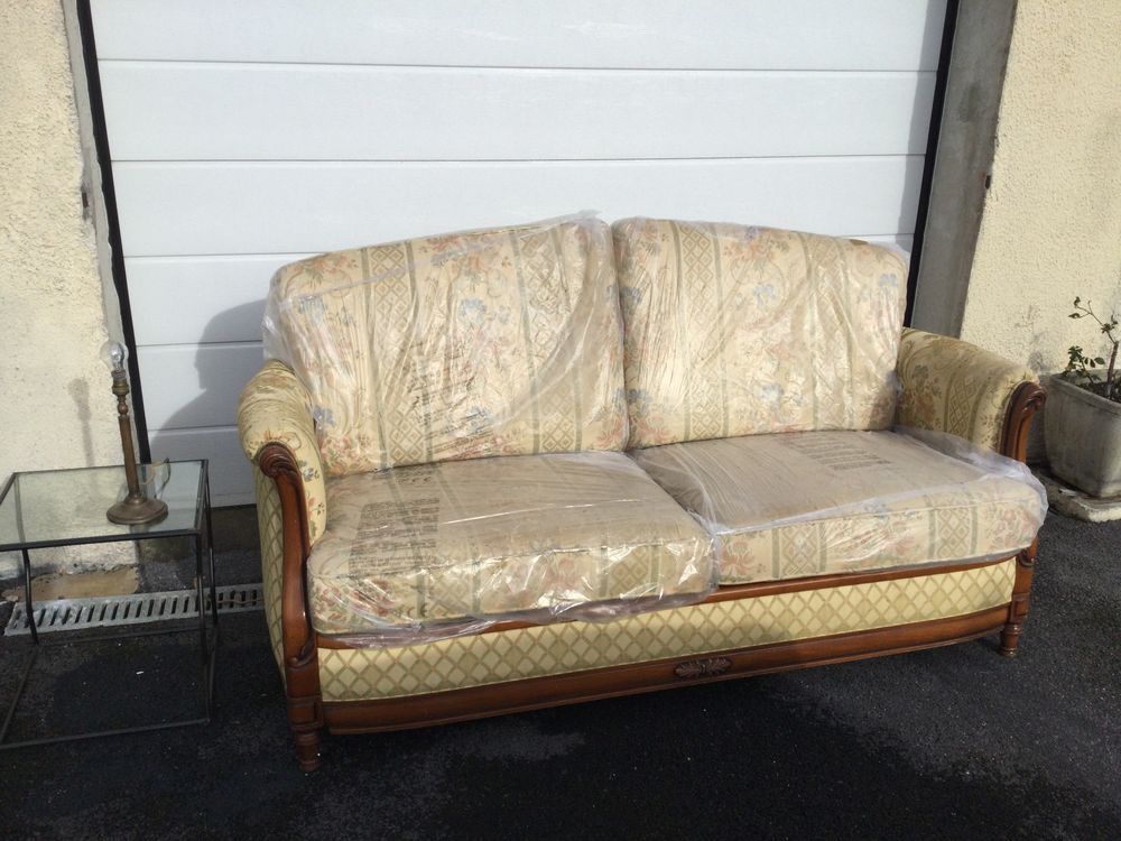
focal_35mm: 31
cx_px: 560
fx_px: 1004
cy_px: 420
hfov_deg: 58.4
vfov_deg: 45.4
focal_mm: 3.3
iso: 25
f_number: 2.4
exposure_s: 1/1664
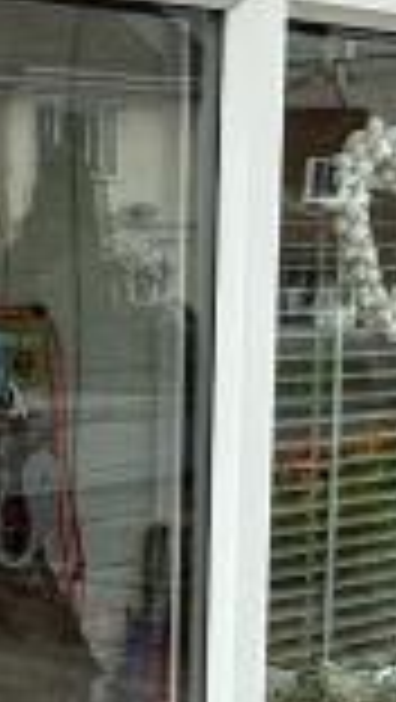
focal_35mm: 100
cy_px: 670
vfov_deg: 20.8
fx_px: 1863
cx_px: -18
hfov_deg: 12.0
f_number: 2.2
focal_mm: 2.22
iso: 50
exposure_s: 1/1464
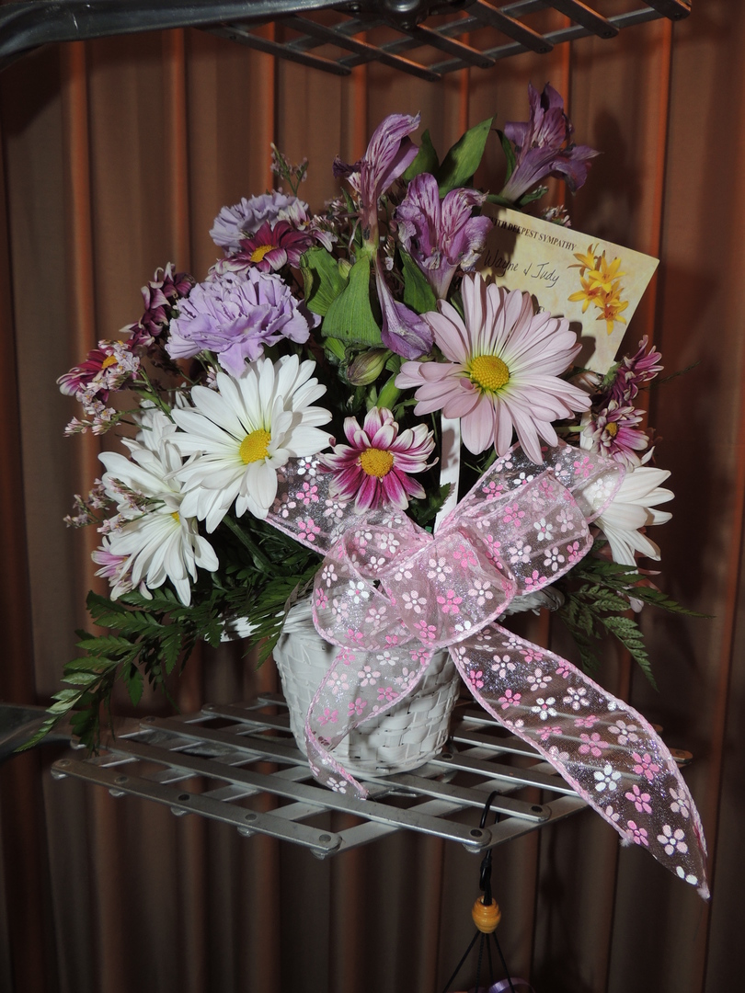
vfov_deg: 71.6
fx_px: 689
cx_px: 372
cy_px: 496
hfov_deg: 56.8
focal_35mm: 24
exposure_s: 1/30
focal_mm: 4.3
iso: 100
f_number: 3
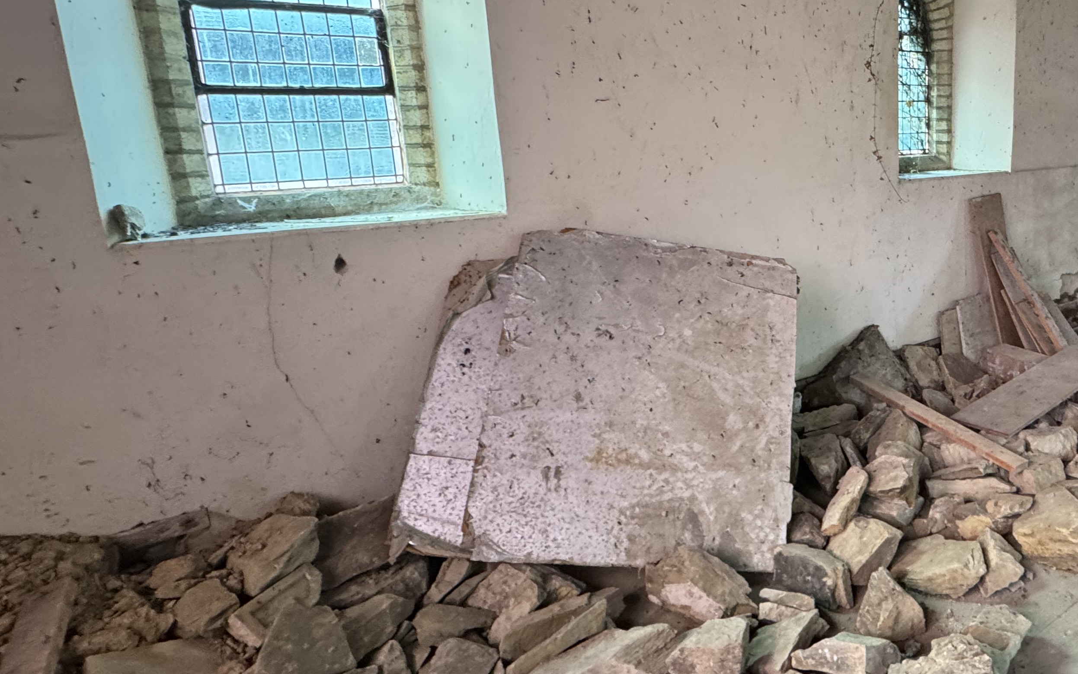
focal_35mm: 24
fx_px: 705
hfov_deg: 70.3
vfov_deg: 50.7
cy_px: 266
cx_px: 796
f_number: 2.2
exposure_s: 1/60
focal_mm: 2.22
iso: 400
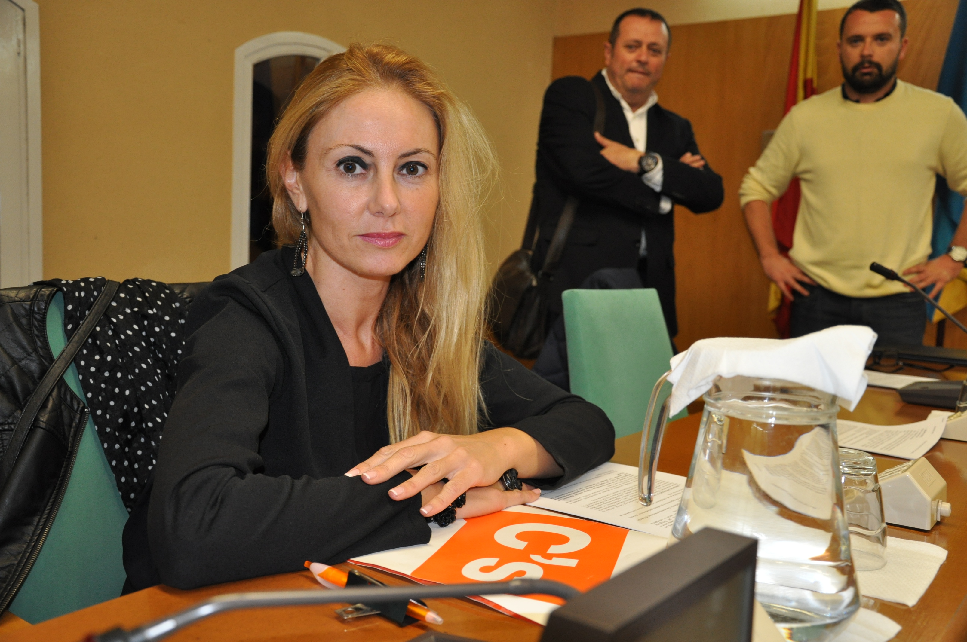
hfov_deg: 53.2
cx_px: 484
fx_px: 966
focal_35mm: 36
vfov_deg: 36.8
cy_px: 321
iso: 800
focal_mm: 24
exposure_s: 1/60
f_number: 3.8
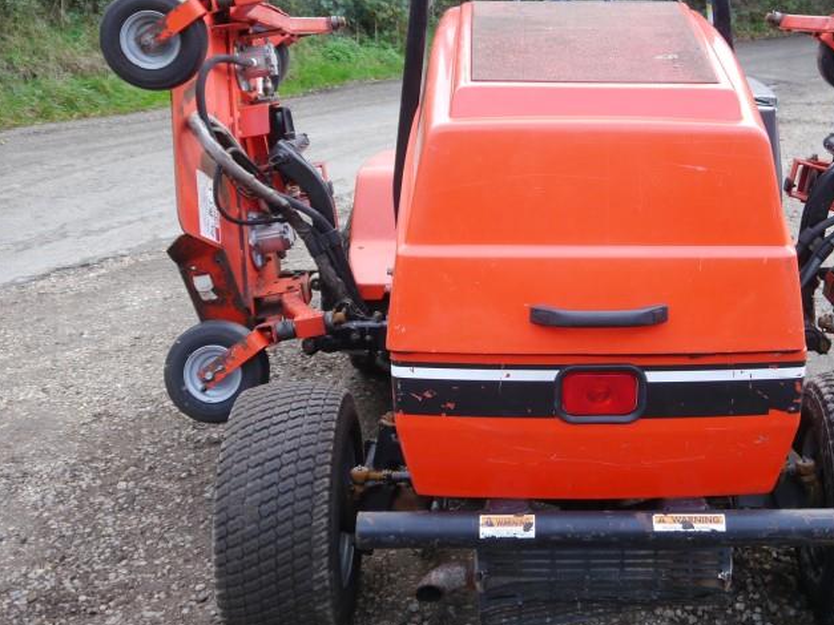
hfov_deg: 38.4
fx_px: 1180
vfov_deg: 29.5
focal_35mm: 49
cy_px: 207
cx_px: 567
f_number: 3.6
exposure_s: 1/60
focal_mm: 15
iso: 250
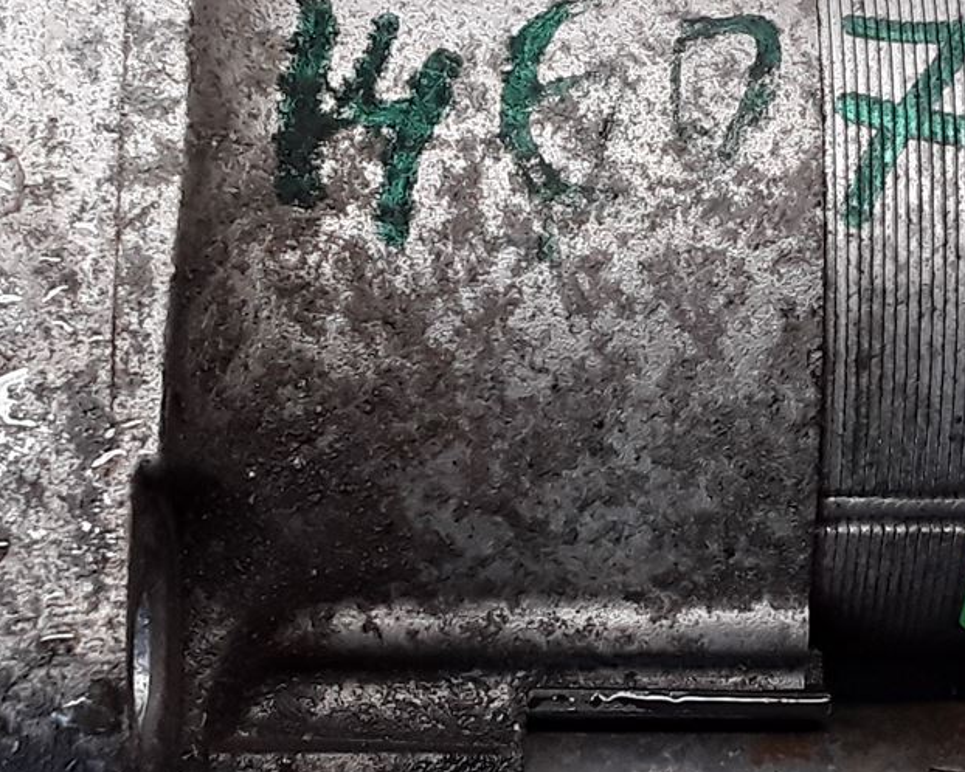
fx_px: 2571
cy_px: 508
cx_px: 661
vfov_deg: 17.1
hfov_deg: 21.2
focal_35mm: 90
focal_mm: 2.91
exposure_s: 1/100
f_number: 1.9
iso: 80
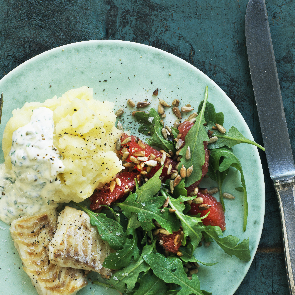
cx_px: 138
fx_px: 1032
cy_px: 173
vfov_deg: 16.3
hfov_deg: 16.3
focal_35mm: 107
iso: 100
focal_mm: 80
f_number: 16
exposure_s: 1/6
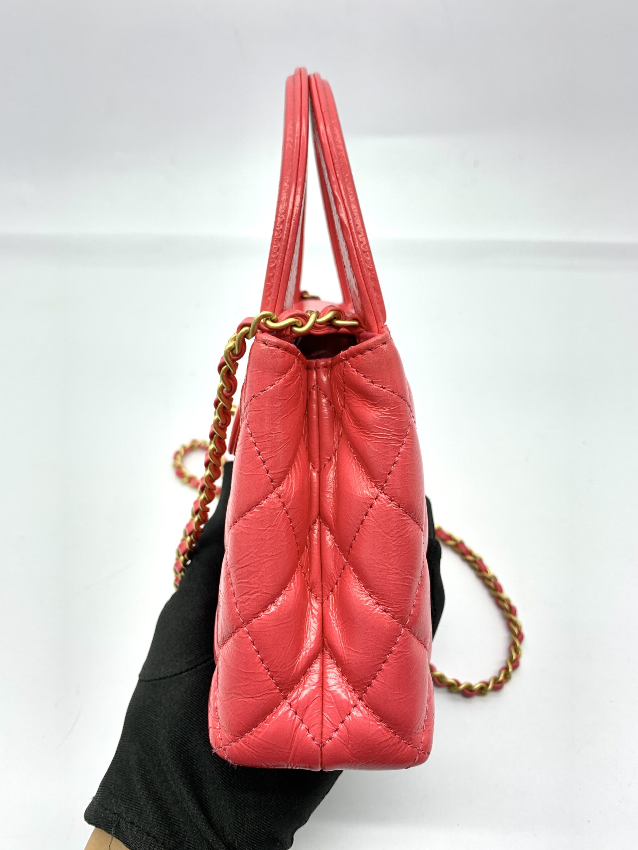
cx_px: 319
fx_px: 639
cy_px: 425
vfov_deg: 67.3
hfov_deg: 53.1
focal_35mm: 26
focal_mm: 4.25
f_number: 1.8
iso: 50
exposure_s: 1/100
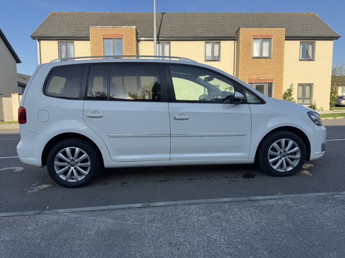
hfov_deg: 71.6
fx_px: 239
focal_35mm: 24
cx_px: 172
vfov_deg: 56.8
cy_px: 129
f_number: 1.78
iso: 80
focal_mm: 6.76
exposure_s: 1/2415
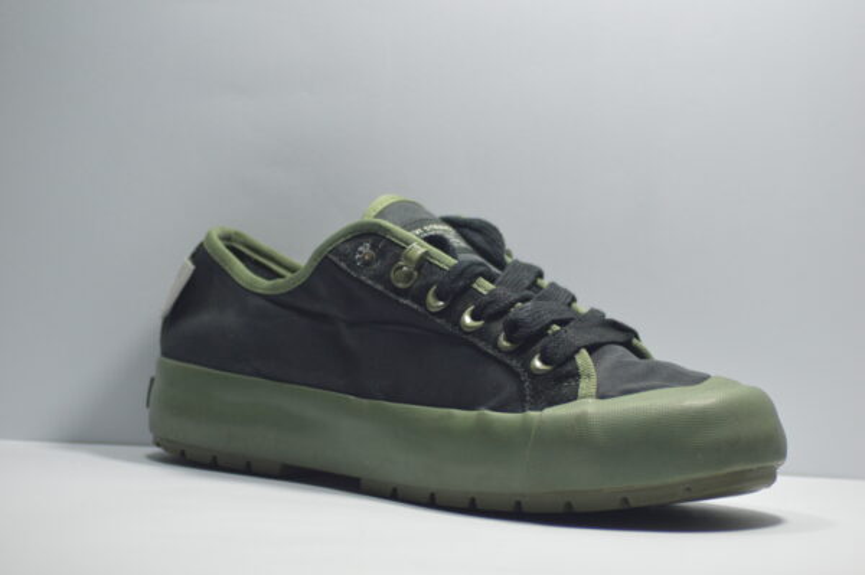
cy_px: 288
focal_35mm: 202
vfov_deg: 6.8
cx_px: 432
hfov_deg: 10.2
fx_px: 4862
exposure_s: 1/125
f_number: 4.2
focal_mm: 135
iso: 640
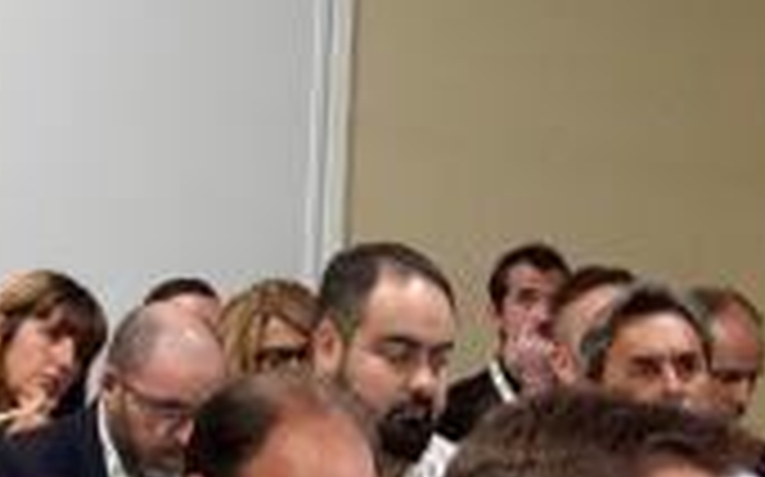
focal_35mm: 238
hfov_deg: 8.7
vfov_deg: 5.4
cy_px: 918
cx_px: 864
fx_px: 4959
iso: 800
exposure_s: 1/125
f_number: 2.8
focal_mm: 12.04
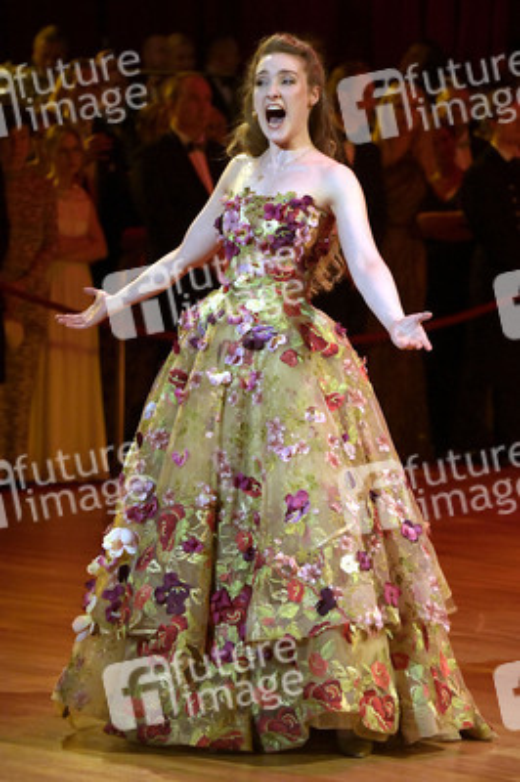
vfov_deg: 12.1
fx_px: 3689
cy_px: 391
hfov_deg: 8.1
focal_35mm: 170
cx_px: 260
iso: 10000
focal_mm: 170
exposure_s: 1/400
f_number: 5.6
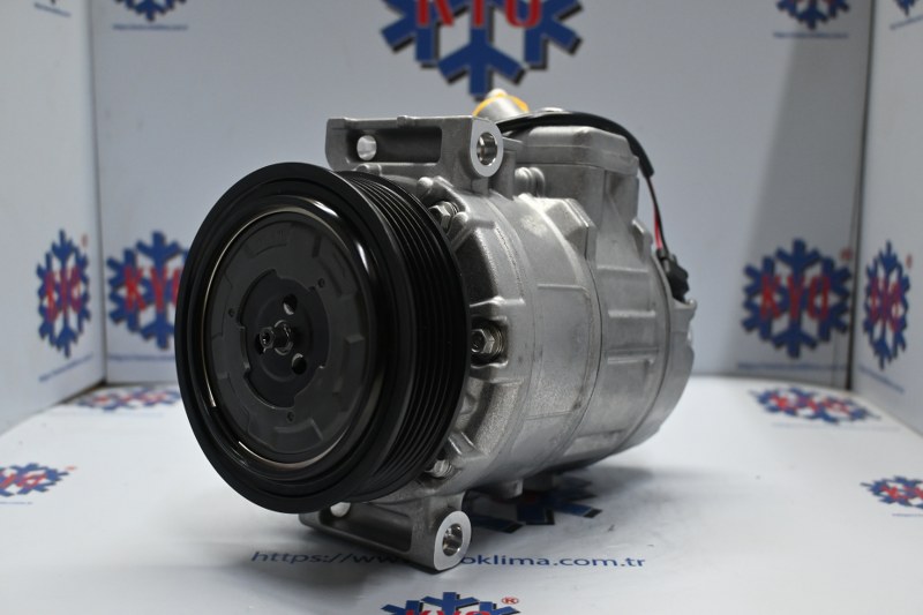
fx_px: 961
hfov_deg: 51.3
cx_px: 462
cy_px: 308
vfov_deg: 35.5
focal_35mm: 38
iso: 1100
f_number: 4.2
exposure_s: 1/125
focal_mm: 25
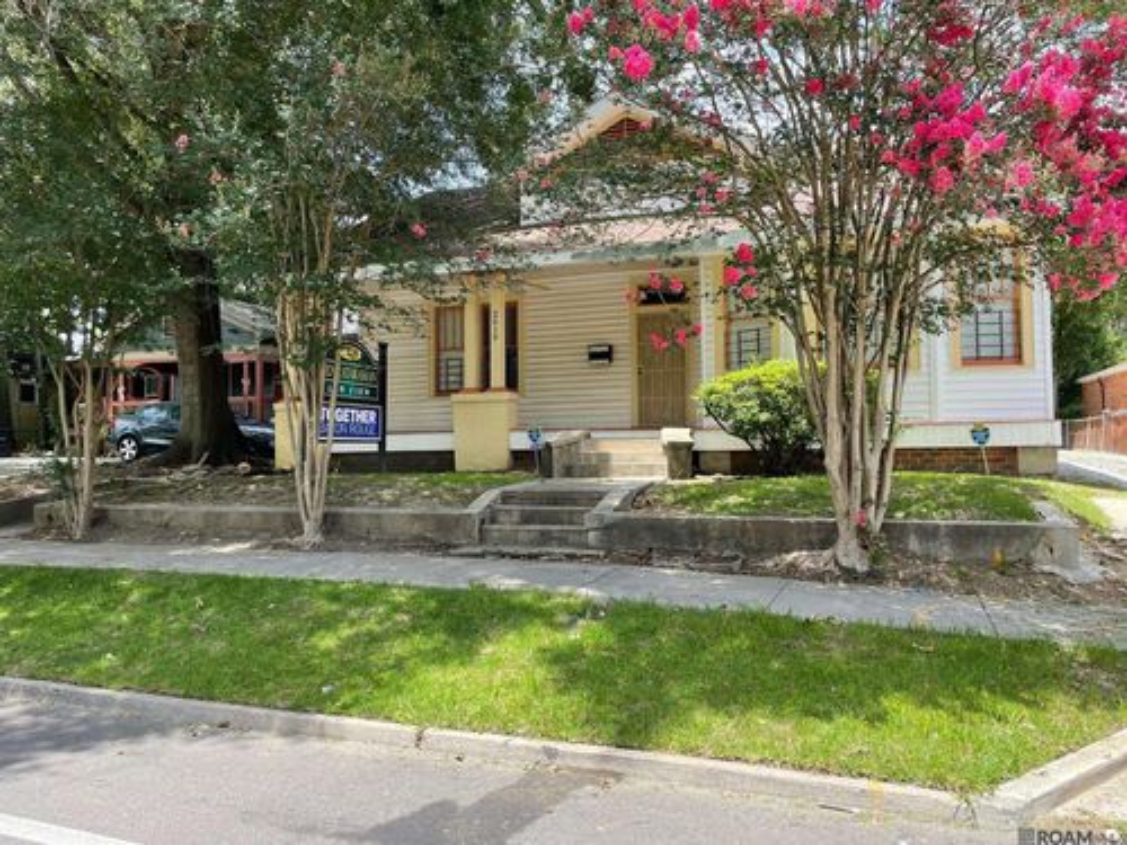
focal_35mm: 26
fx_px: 846
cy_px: 422
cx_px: 564
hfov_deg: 67.3
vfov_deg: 53.1
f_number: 1.6
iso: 32
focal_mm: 4.2
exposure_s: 1/654
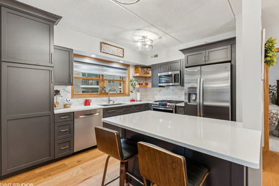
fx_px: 124
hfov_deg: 96.7
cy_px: 90
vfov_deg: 73.8
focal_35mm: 16
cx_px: 144
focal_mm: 15
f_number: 9
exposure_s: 1/3.33
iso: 200
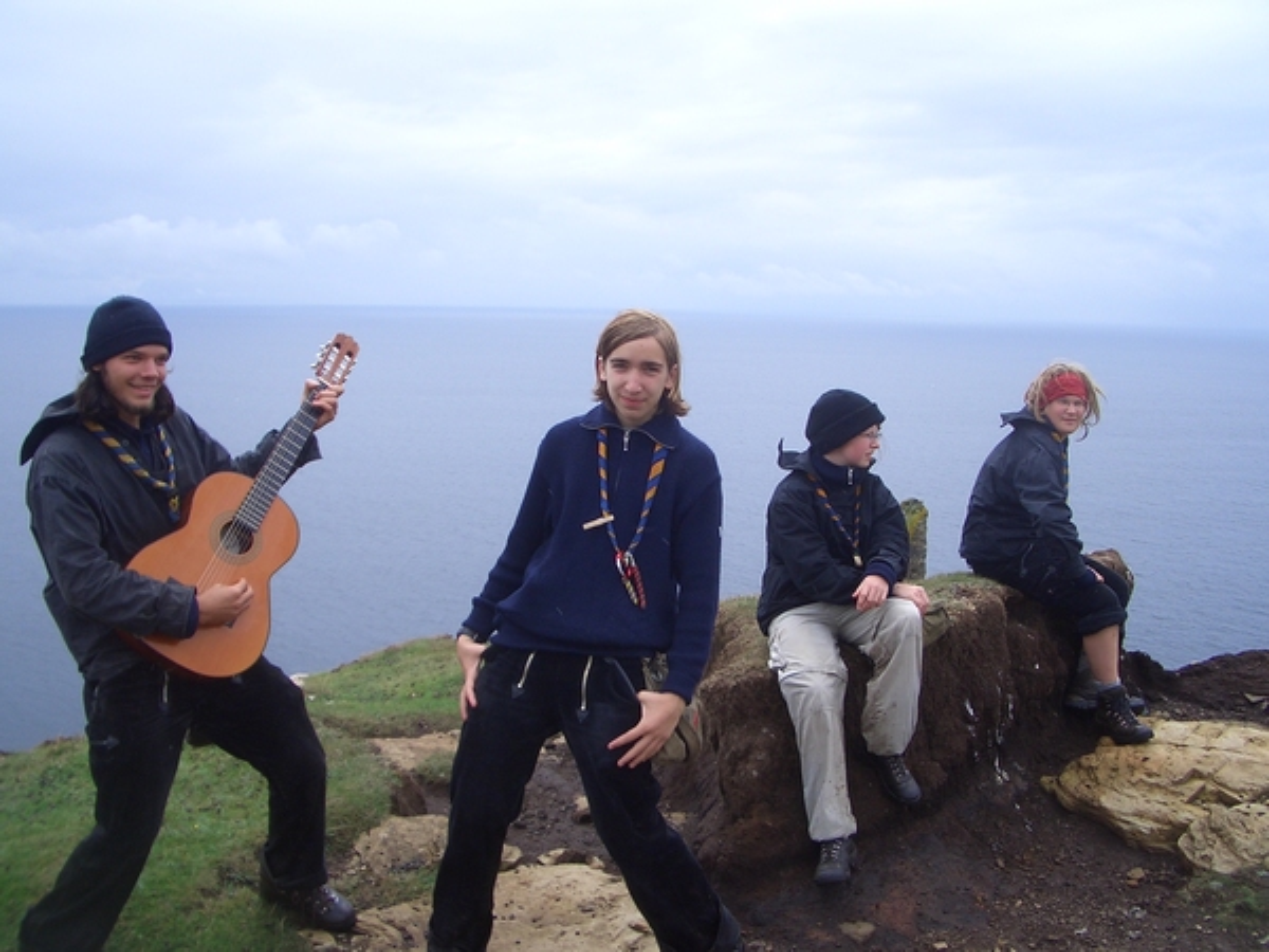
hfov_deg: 52.6
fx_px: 1283
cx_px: 634
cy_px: 476
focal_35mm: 35
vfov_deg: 40.7
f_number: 4.3
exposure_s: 1/320
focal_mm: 5.8
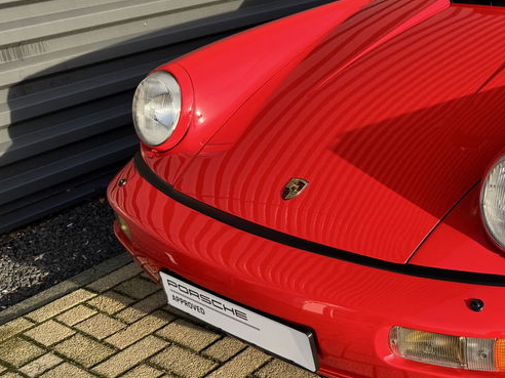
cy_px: 167
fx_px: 729
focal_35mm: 50
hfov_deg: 35.9
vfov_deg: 29.1
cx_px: 453
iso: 80
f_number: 1.78
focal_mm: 6.76
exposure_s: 1/1042
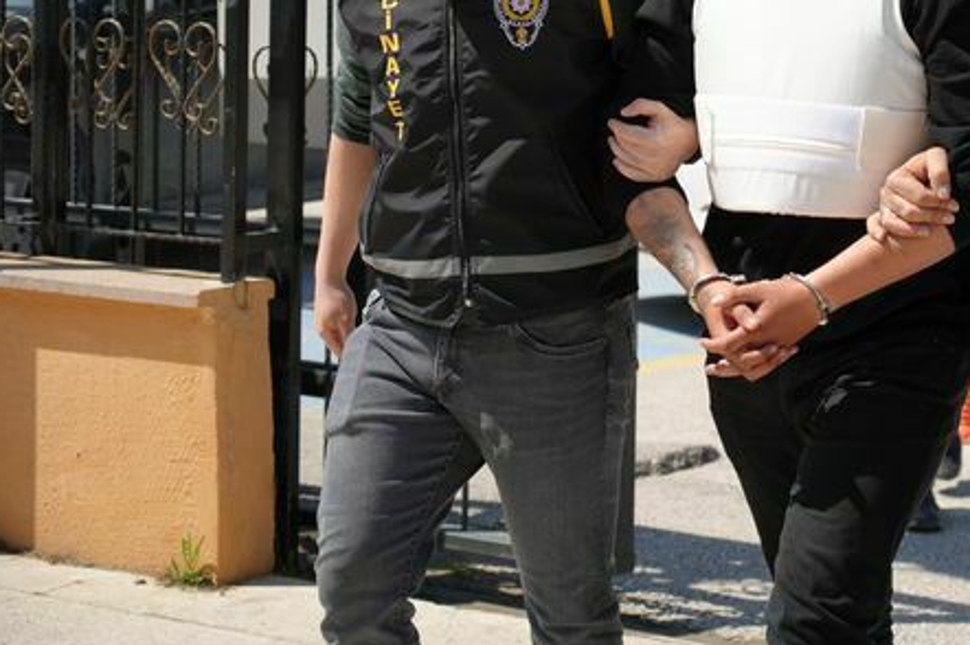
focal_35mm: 103
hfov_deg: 19.7
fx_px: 2773
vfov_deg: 13.2
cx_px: 751
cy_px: 124
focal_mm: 60
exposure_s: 1/1000
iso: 100
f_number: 4.5
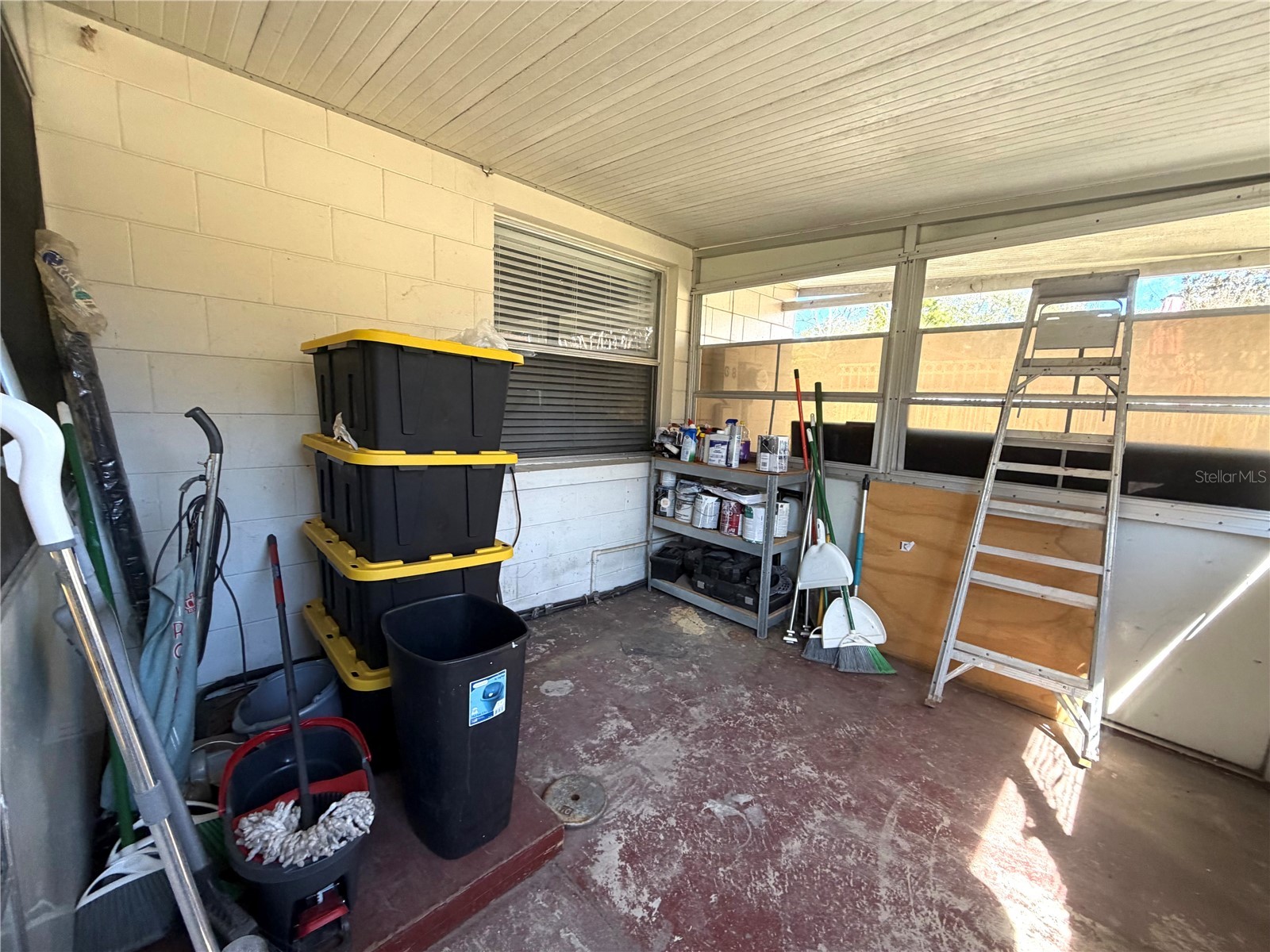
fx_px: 514
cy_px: 476
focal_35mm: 14
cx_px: 635
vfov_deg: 85.7
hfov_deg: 102.1
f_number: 2.2
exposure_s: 1/121
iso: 250
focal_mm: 2.22
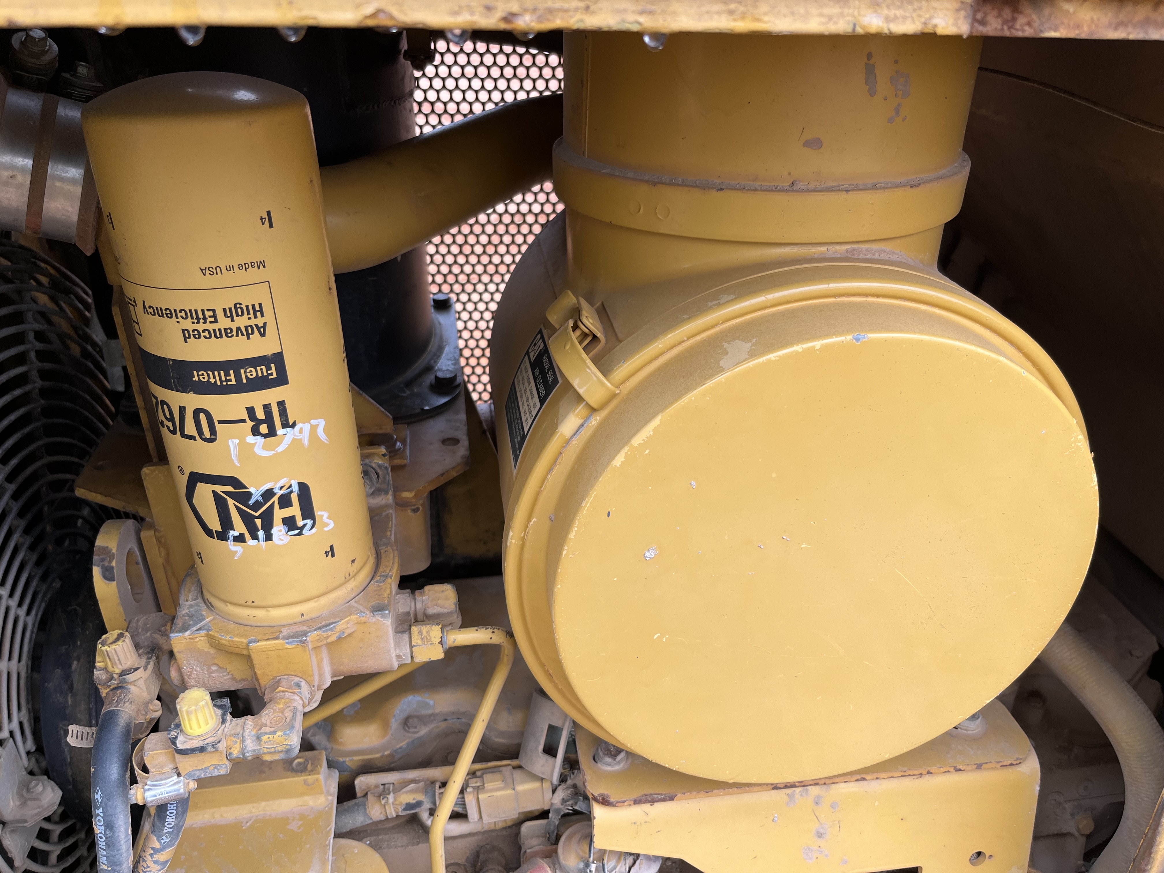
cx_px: 582
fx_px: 874
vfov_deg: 53.1
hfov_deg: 67.3
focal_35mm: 26
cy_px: 436
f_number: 1.6
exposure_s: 1/134
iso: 32
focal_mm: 5.1
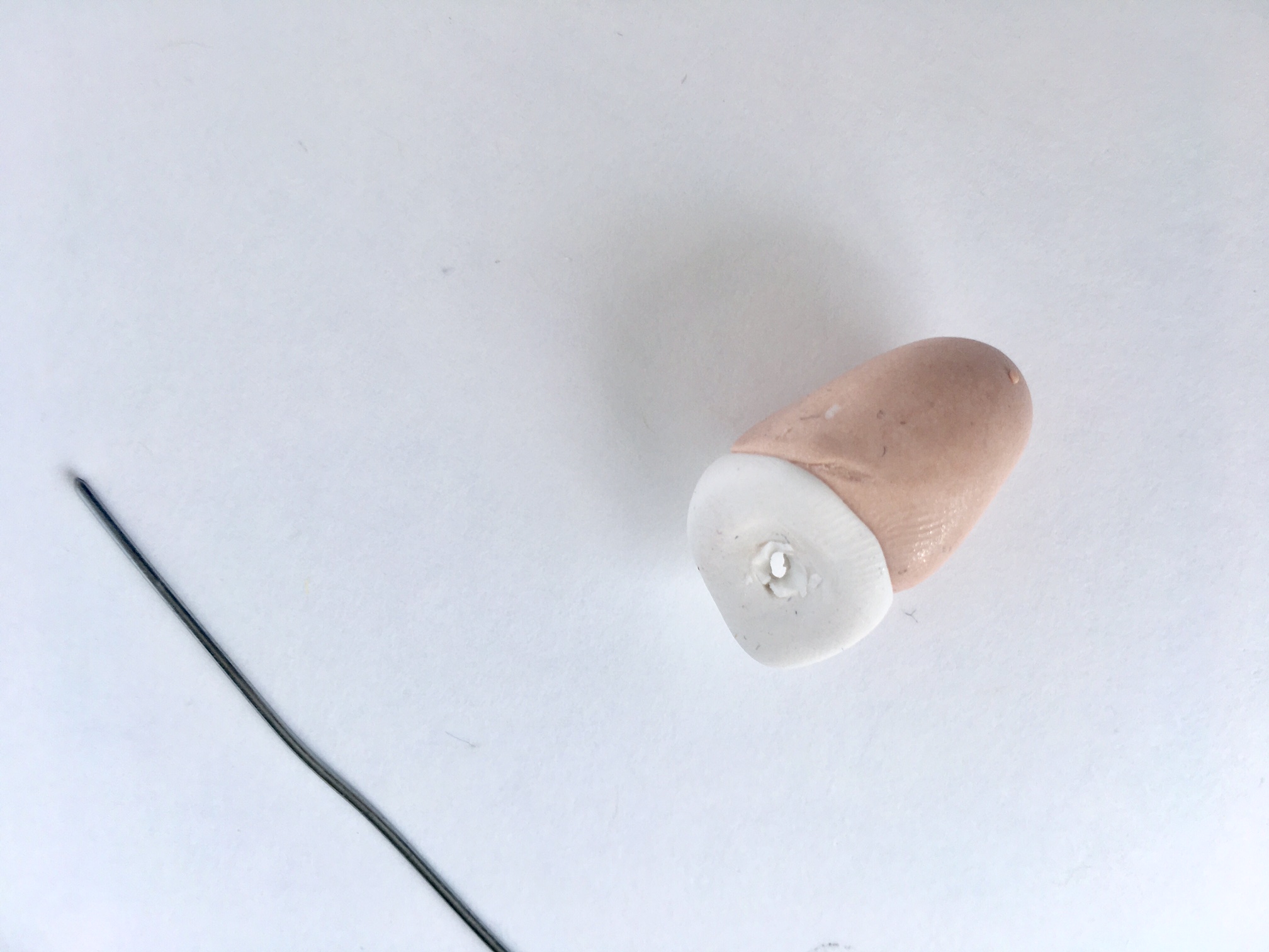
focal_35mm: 29
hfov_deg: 61.7
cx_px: 634
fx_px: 1063
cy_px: 476
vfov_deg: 48.2
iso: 25
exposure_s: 1/60
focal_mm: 4.15
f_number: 2.2
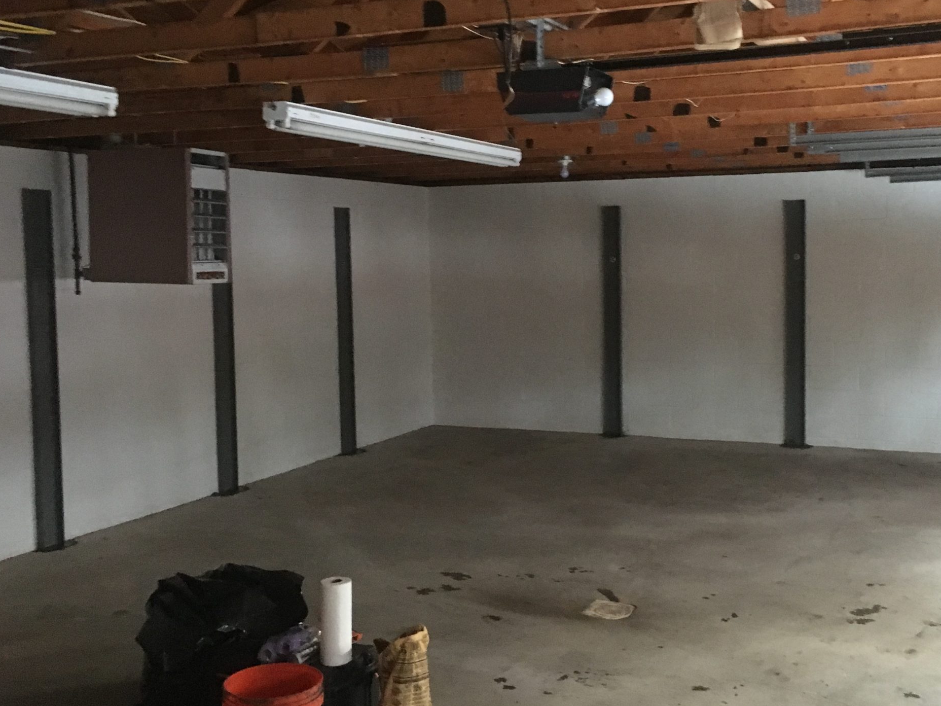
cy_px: 338
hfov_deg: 46.5
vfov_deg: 36.0
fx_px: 1087
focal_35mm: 40
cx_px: 573
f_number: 2.2
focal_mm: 4.15
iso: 320
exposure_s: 1/15
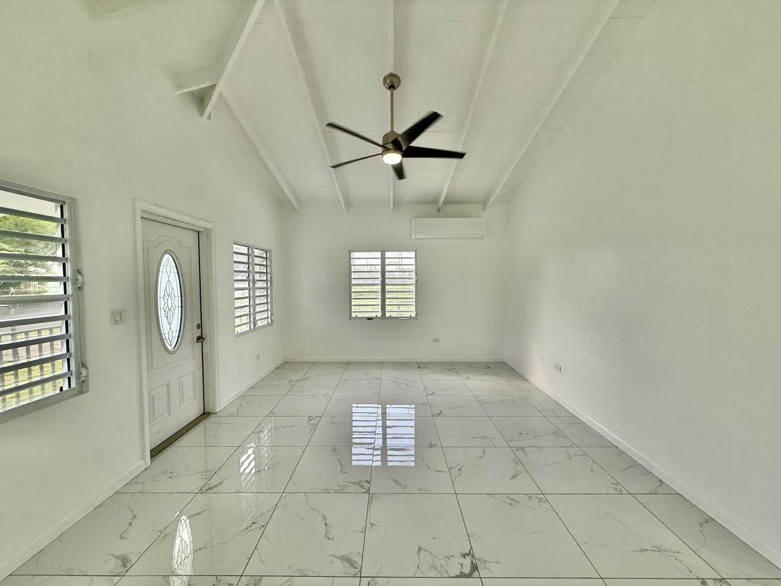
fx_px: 316
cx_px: 390
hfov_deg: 102.1
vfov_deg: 85.7
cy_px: 293
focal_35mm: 14
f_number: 2.2
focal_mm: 2.22
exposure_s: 1/120
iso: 80
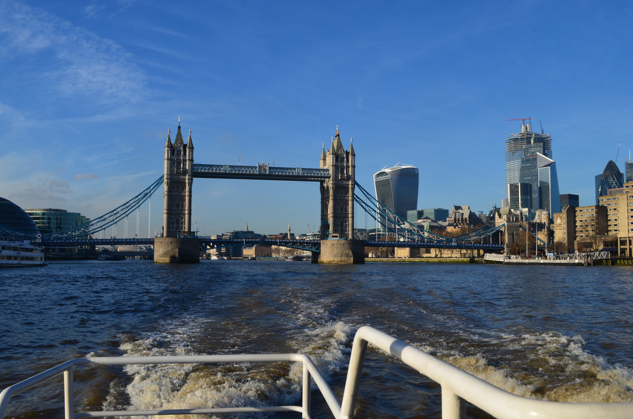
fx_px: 632
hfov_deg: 53.2
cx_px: 316
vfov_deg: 36.7
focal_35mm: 36
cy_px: 210
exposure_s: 1/160
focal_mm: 24
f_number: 11
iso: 100
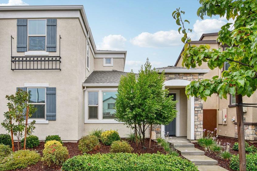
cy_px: 101
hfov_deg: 74.4
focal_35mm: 24
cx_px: 114
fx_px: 169
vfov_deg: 53.6
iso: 100
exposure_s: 1/20
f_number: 8
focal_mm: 13
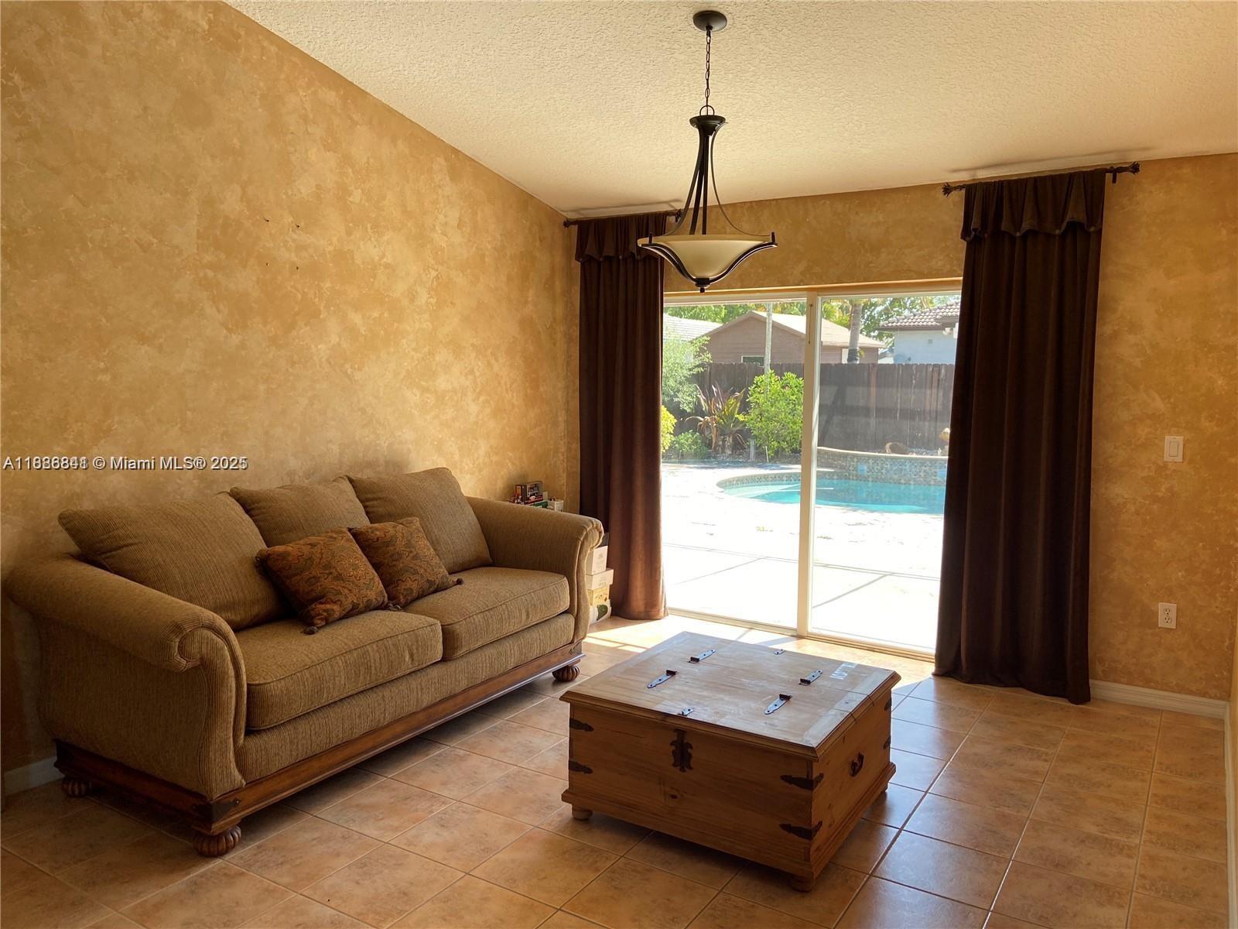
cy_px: 464
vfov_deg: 53.1
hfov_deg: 67.3
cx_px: 619
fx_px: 930
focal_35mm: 26
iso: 40
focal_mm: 4.25
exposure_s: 1/121
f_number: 1.8
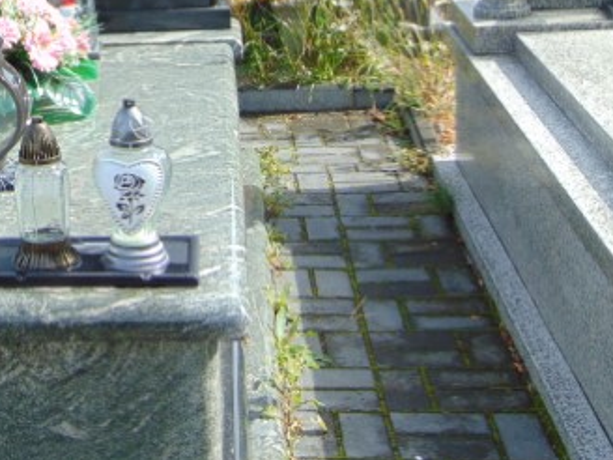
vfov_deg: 17.7
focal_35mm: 82
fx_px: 1452
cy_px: 37
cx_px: 21
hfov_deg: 23.0
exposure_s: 1/320
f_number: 3.3
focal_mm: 7.6
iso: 80
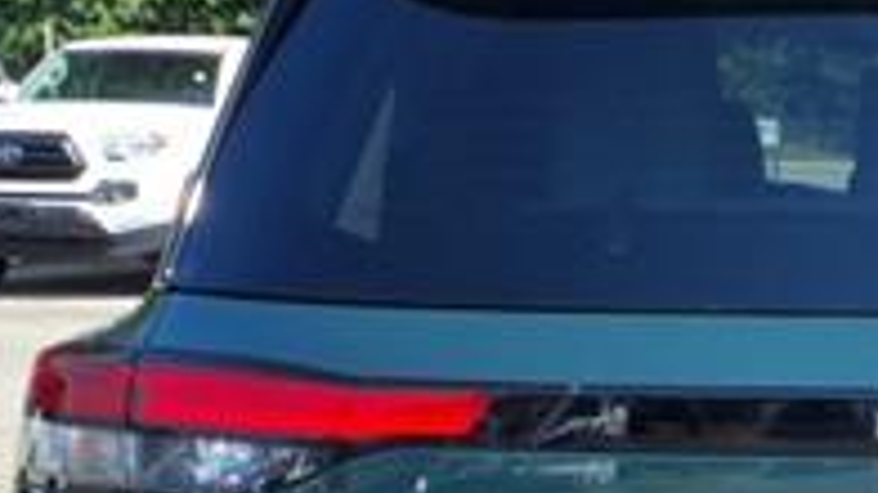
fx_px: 2234
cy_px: 556
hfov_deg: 21.3
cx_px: 932
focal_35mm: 96
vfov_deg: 12.4
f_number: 1.9
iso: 40
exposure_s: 1/1000
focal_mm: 3.58
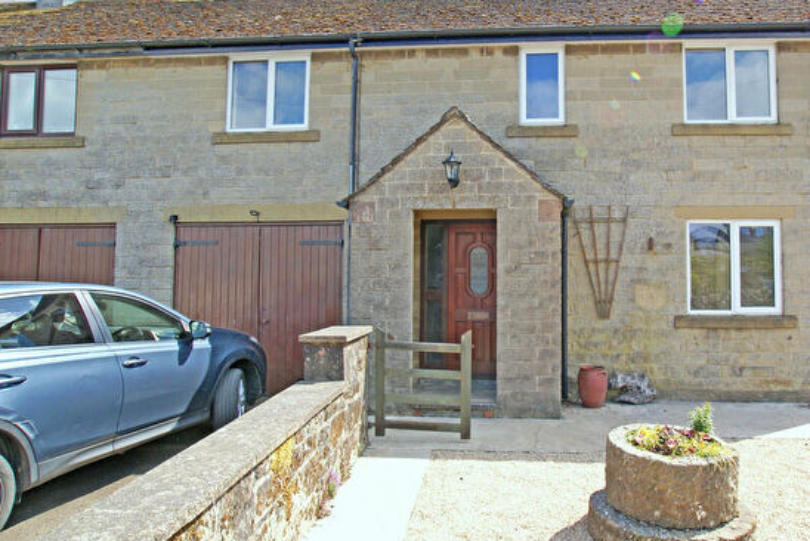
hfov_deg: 74.6
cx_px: 511
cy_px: 253
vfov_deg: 55.1
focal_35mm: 23
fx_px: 518
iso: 100
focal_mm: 12
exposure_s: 1/60
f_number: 9
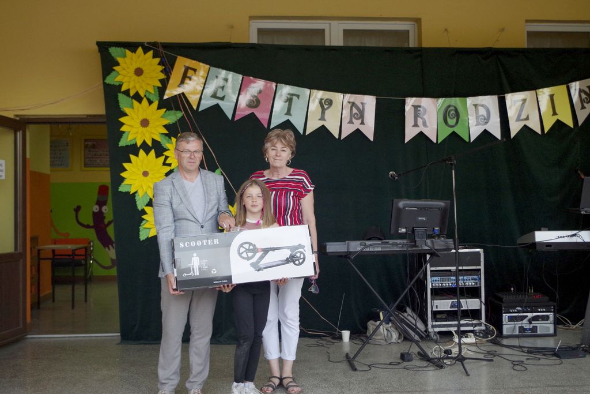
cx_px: 295
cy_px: 197
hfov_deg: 42.7
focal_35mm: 46
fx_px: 754
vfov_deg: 29.3
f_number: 4
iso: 800
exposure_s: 1/60
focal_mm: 30.63
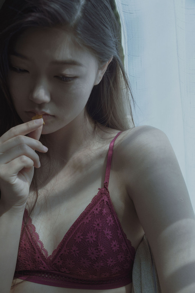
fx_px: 383
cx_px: 98
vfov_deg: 41.8
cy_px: 146
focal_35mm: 47
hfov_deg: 28.5
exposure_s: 1/100
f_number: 4.5
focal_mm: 47.2
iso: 100
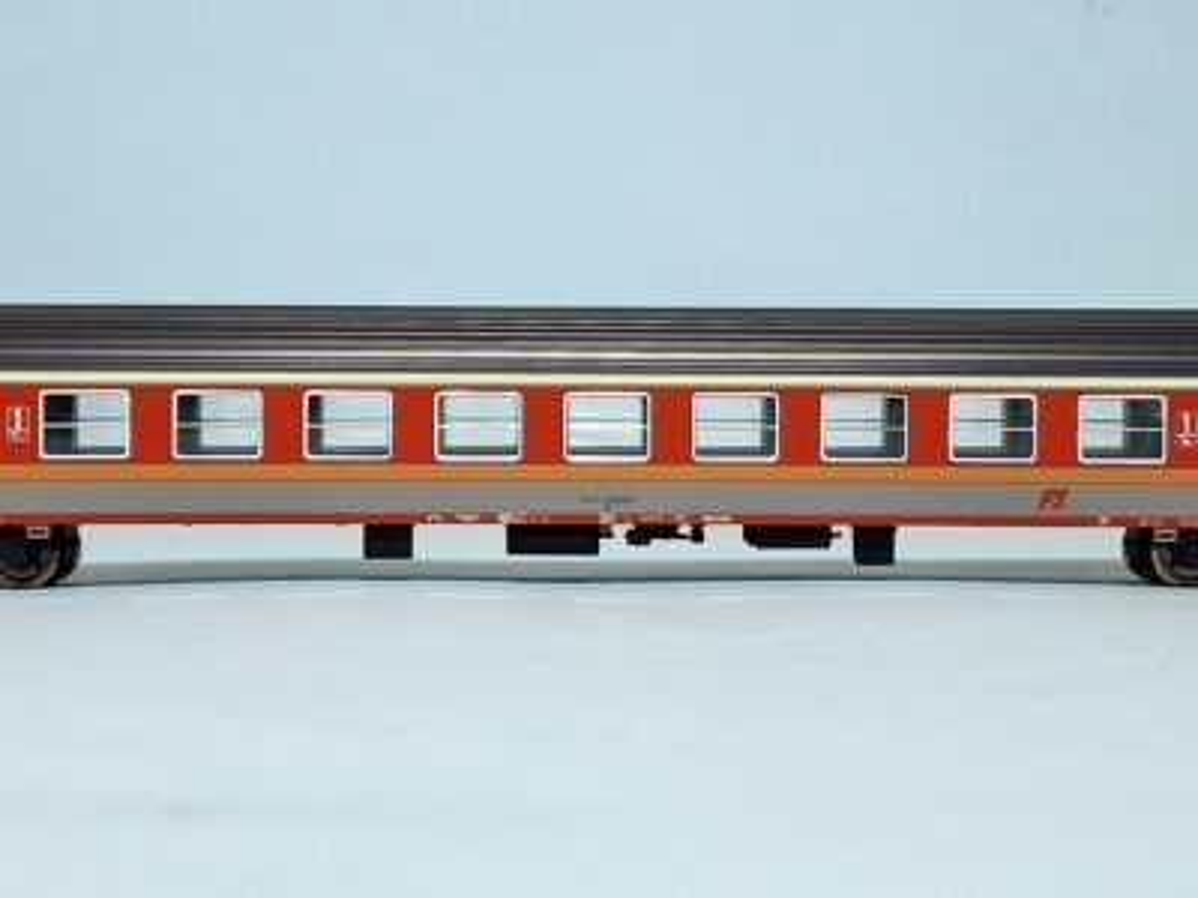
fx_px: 796
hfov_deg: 73.9
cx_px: 599
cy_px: 449
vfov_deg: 58.9
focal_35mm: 23
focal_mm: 6.4
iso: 50
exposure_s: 1/50
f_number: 1.8
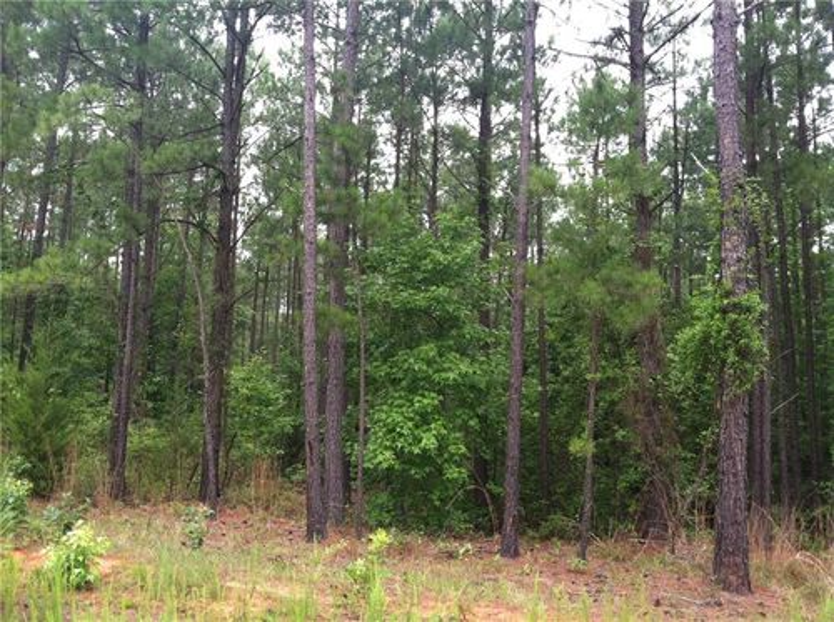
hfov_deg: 52.7
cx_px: 417
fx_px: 842
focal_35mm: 35
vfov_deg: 40.6
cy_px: 311
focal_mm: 3.85
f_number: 2.8
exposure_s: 1/143
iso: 80
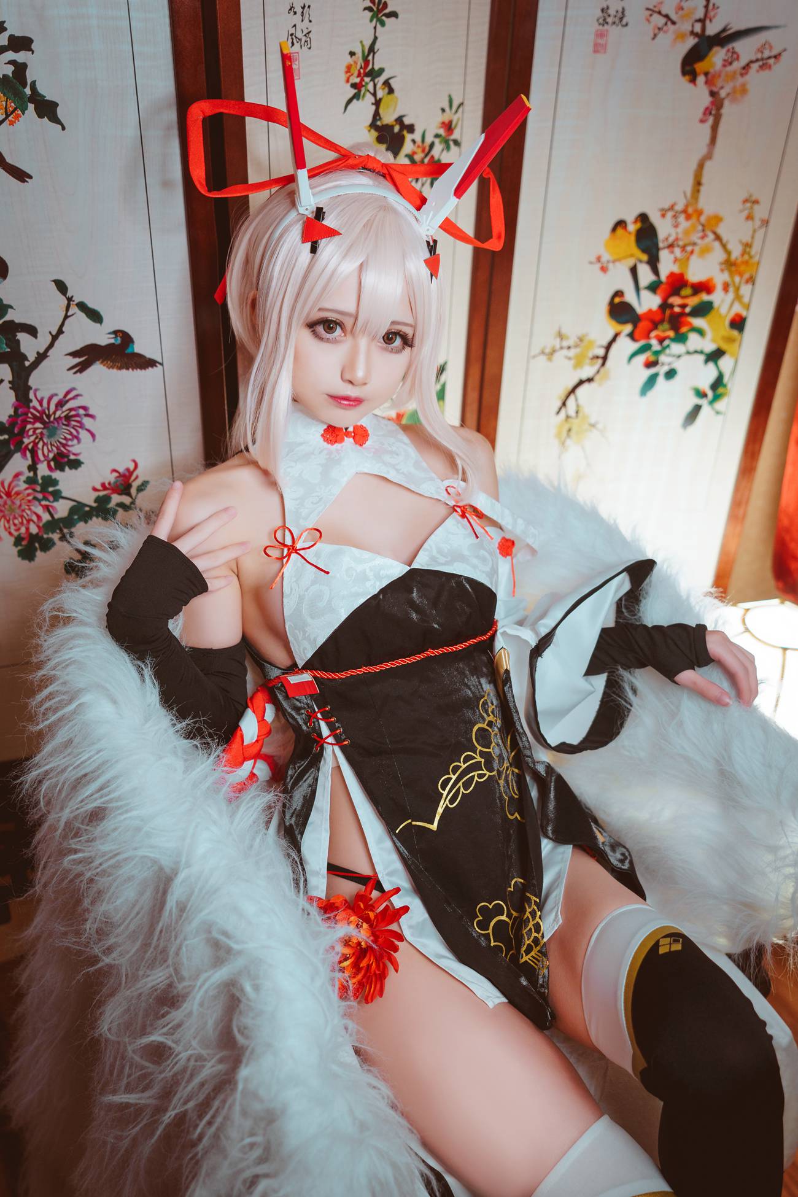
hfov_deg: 37.9
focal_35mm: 35
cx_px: 399
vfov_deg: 54.4
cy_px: 598
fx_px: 1164
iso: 800
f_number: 2.8
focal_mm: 35
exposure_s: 1/100
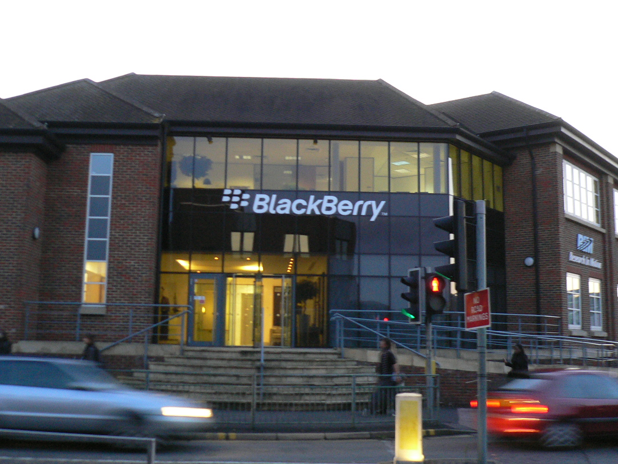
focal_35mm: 41
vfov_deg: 35.1
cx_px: 295
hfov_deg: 45.8
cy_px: 207
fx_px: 732
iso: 200
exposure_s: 1/8
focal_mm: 5.8
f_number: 2.8
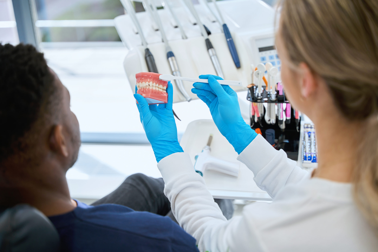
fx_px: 634
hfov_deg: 33.2
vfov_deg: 22.5
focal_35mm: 60
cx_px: 189
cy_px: 126
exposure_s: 1/250
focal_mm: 60.4
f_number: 2.8
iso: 320
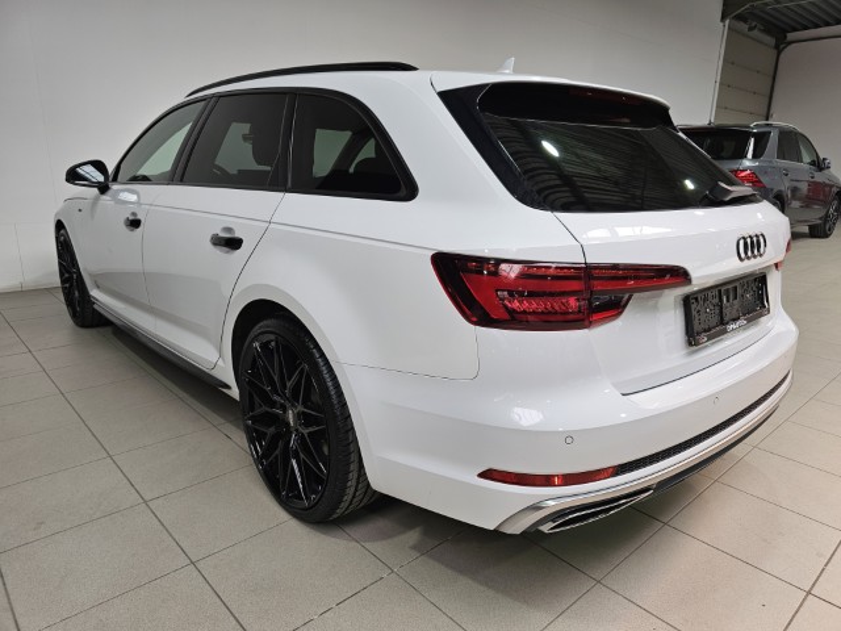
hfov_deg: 73.9
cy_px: 316
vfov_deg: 58.9
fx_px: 559
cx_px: 420
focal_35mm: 23
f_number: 1.7
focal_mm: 6.3
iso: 40
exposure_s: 1/190
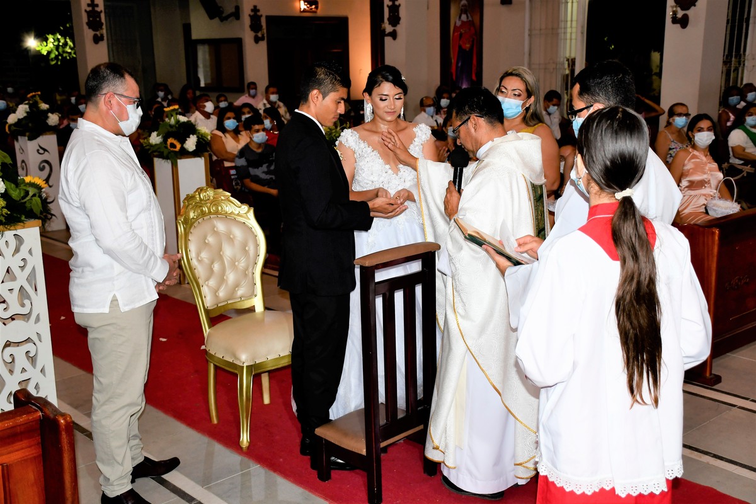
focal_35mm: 40
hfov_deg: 48.5
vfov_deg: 33.4
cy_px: 252
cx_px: 378
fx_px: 840
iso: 560
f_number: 4
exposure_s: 1/60
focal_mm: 27
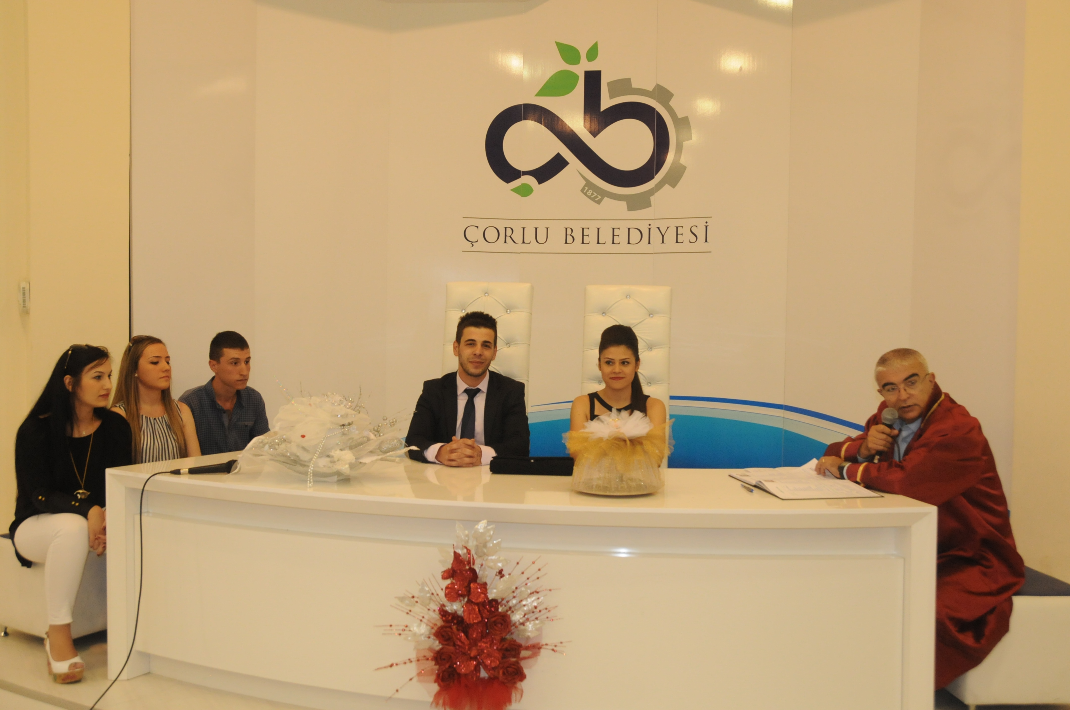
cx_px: 535
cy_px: 355
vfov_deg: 39.9
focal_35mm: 33
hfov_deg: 57.3
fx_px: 980
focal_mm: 22
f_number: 5.6
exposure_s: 1/100
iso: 1250
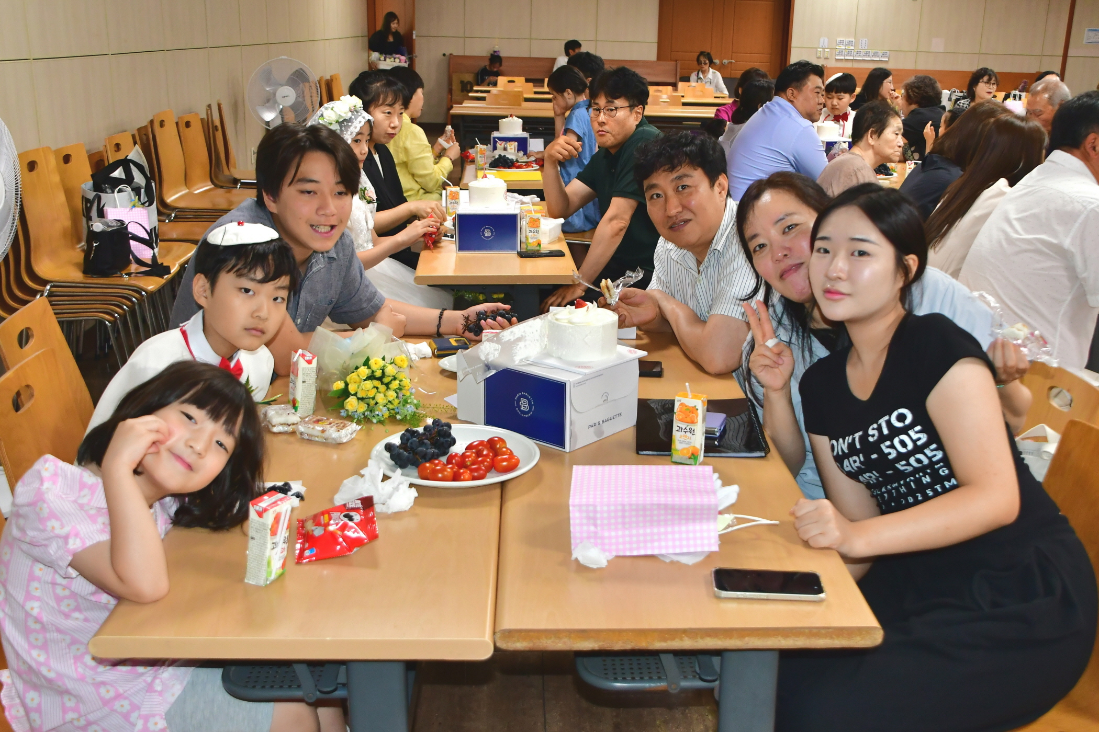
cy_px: 366
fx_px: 1038
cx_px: 550
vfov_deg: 38.9
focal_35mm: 34
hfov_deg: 55.8
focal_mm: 23
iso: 800
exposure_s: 1/125
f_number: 3.5
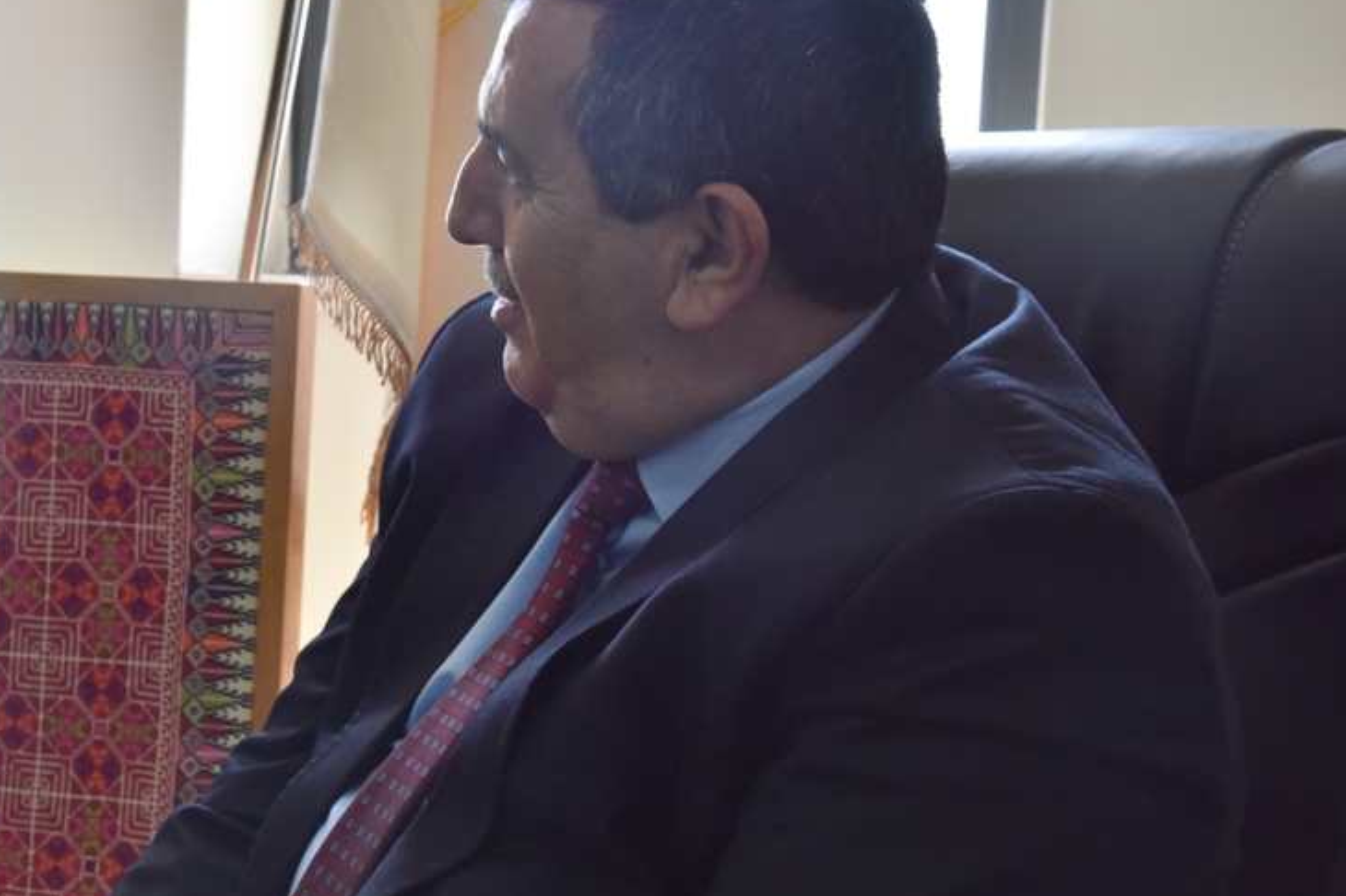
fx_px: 2728
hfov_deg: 27.5
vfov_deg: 18.6
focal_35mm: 73
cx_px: 419
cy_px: 401
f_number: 10
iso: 3200
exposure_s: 1/400
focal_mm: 52
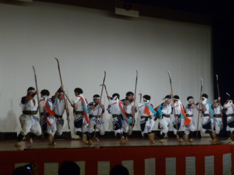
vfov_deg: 17.2
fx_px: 581
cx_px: 117
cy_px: 88
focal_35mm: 86
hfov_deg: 22.8
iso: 400
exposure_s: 1/60
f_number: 5
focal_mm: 15.3
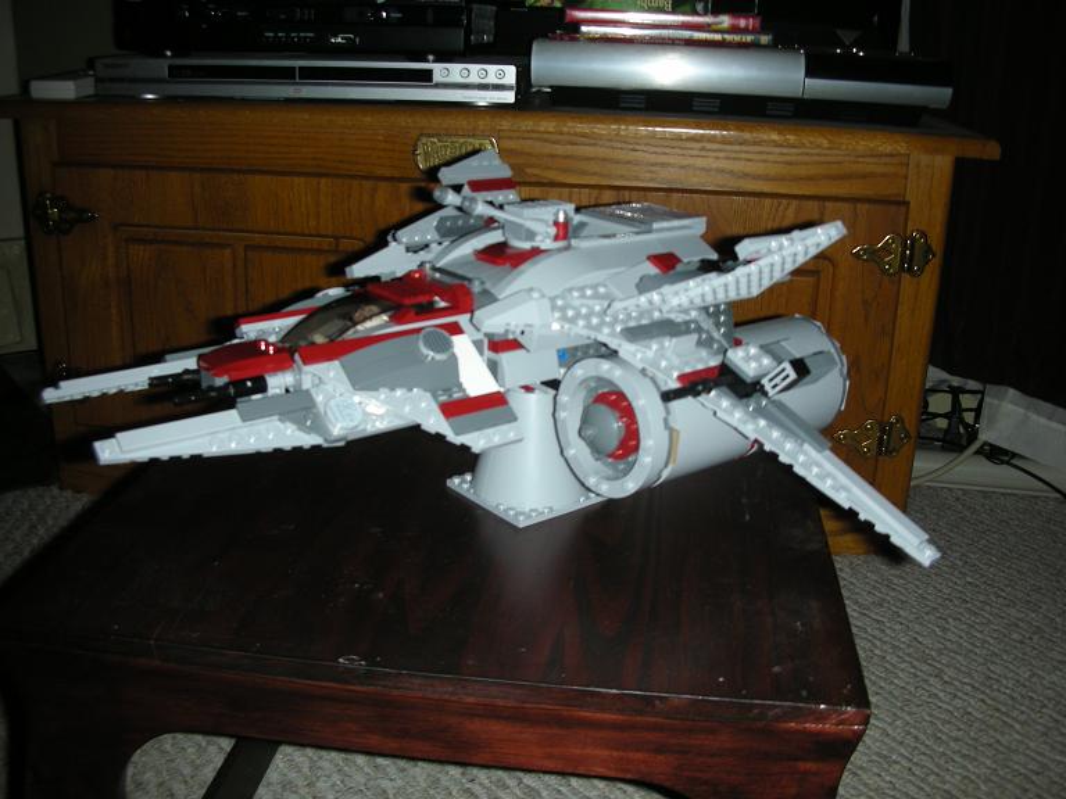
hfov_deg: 52.6
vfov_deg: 40.7
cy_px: 400
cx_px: 533
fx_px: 1078
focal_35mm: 35
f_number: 2.8
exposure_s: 1/60
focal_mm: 5.8
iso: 50
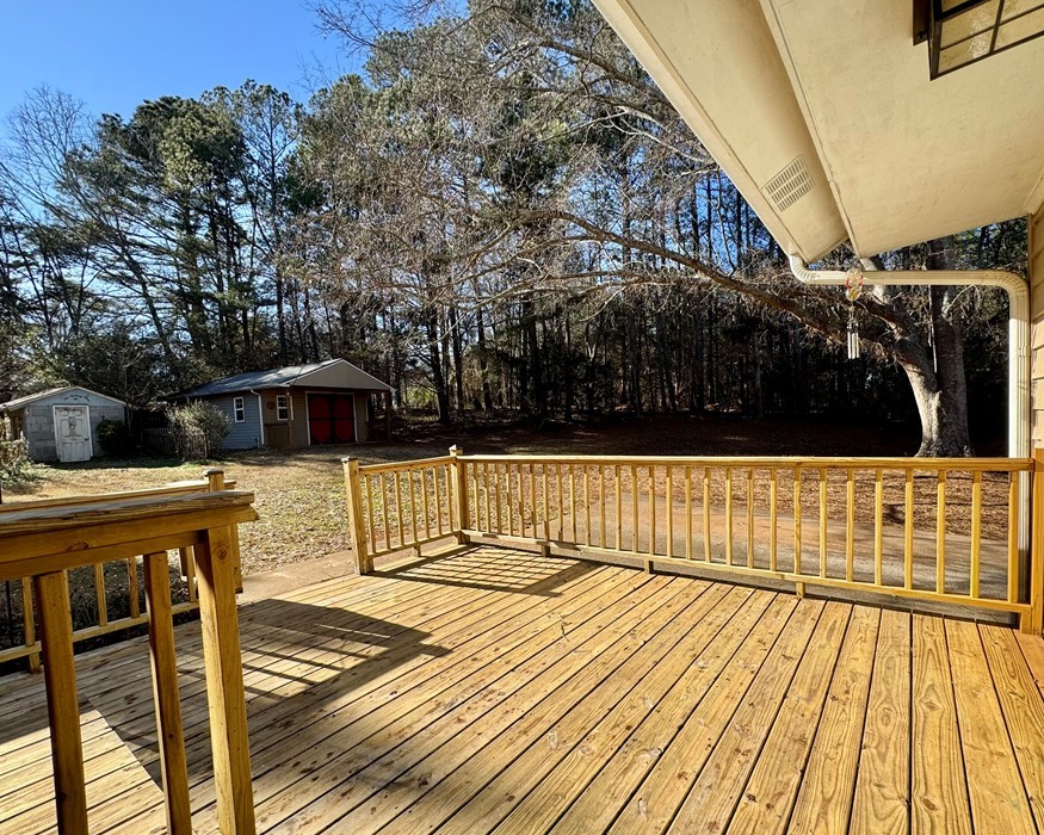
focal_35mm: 16
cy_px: 443
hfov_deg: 93.0
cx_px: 555
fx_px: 494
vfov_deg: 80.3
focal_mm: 2.22
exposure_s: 1/713
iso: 40
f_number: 2.2
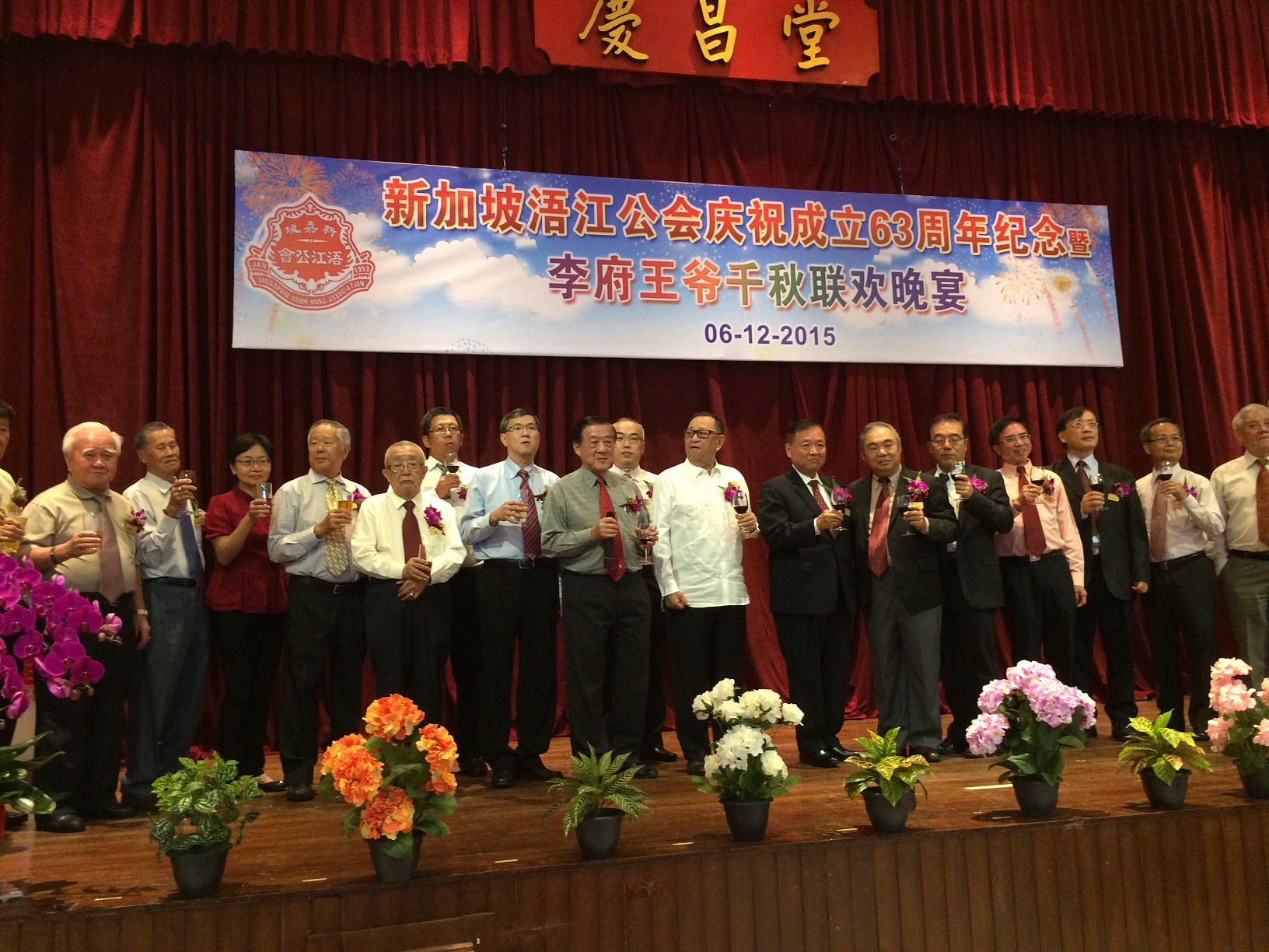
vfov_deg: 48.2
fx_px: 1063
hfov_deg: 61.7
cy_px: 476
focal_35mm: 29
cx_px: 634
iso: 250
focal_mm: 4.15
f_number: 2.2
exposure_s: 1/30
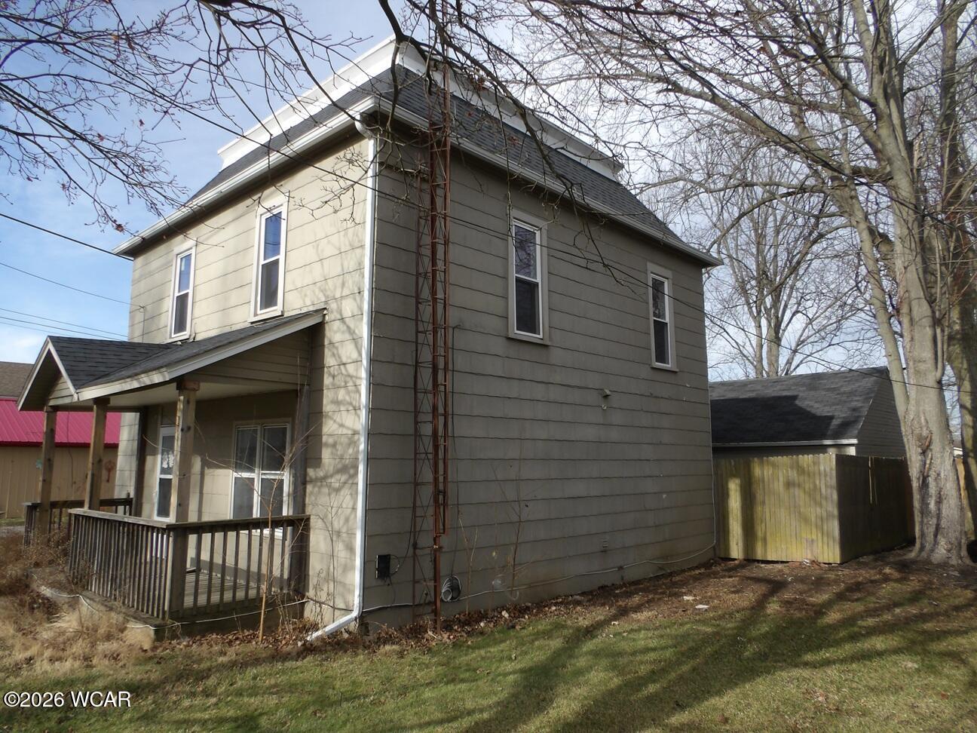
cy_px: 366
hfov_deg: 73.9
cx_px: 488
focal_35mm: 23
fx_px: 649
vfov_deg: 58.9
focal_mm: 4.2
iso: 100
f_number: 4.1
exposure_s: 1/465
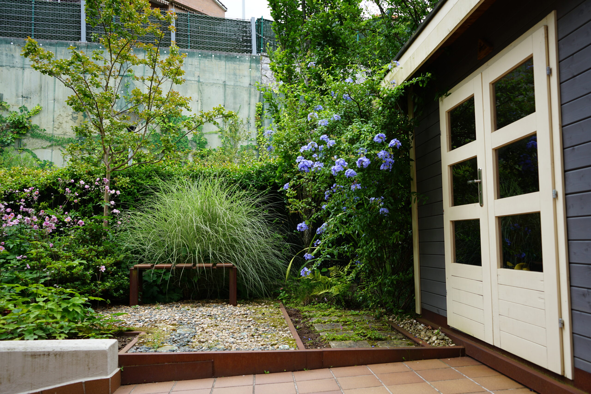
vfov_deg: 45.0
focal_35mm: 29
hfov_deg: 63.7
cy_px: 197
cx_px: 296
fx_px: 476
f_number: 4.5
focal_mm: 29
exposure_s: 1/60
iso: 100
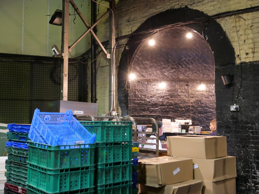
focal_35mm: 42
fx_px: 314
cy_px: 97
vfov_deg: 34.3
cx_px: 130
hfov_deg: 44.8
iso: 3200
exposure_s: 1/125
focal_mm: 19.1
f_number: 3.2
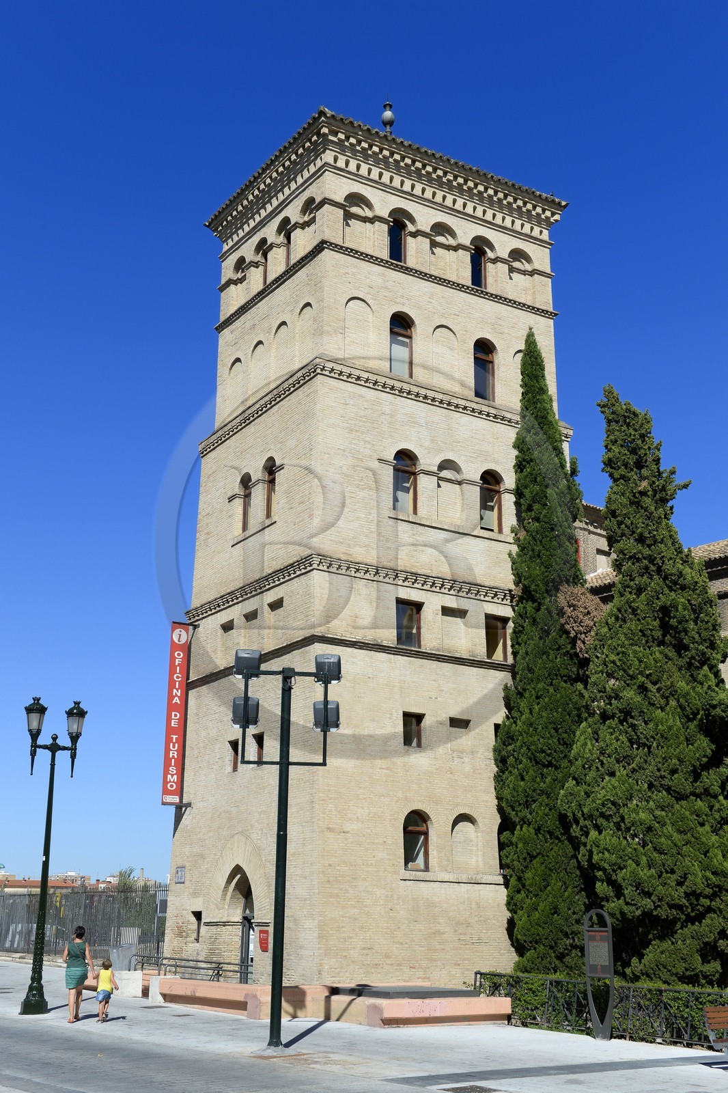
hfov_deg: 35.0
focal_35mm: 38
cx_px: 364
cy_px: 546
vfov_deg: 50.7
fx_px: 1153
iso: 100
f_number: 8
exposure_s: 1/400
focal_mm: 38
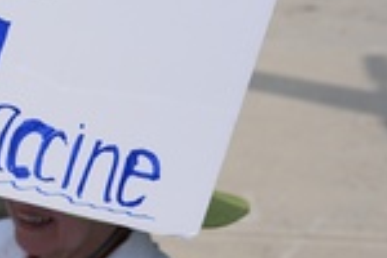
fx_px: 881
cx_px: -253
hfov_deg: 20.0
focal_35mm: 82
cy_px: 94
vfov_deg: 16.6
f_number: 4.5
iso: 250
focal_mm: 24
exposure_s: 1/4000
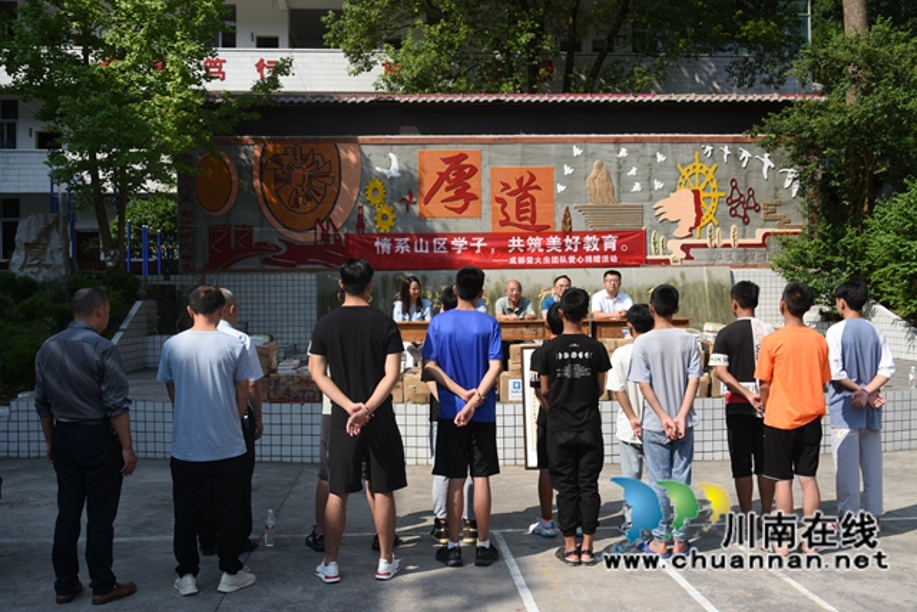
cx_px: 458
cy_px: 306
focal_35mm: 34
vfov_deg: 38.9
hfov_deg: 55.8
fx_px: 866
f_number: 9
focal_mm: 34
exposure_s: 1/320
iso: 200
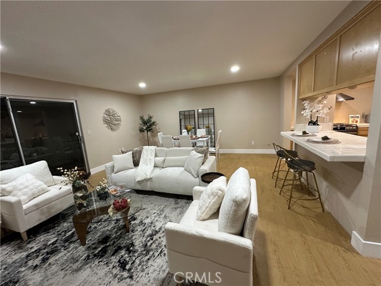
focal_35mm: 14
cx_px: 190
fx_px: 154
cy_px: 143
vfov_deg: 85.7
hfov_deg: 102.1
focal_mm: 2.22
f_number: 2.2
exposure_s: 1/60
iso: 320
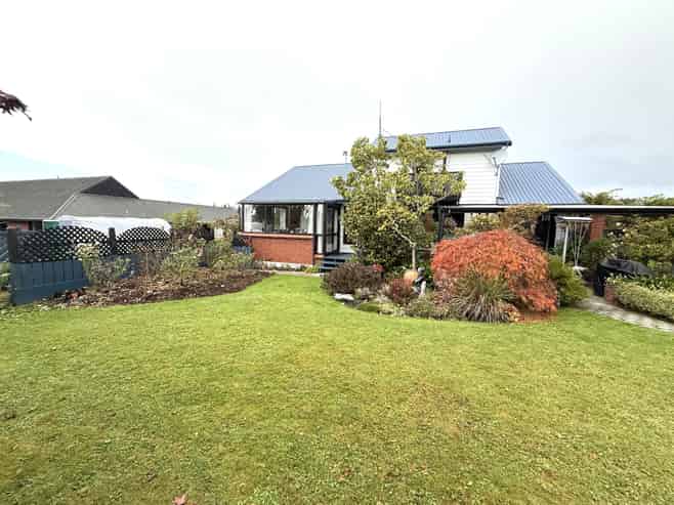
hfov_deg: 102.1
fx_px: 272
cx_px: 337
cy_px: 252
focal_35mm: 14
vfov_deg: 85.6
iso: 64
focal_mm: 2.22
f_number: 2.2
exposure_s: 1/479
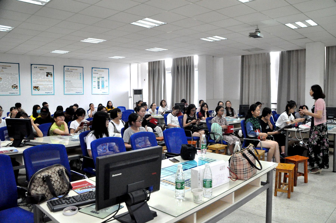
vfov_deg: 47.8
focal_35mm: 27
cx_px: 168
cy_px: 112
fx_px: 252
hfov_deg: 67.4
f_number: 6.3
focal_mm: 18
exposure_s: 1/160
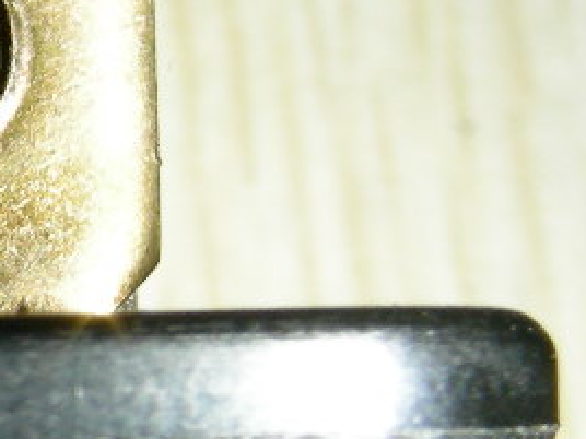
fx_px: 2455
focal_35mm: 145
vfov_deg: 10.2
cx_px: -181
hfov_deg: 13.1
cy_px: 242
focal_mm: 6.3
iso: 50
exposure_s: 1/60.1
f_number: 6.8
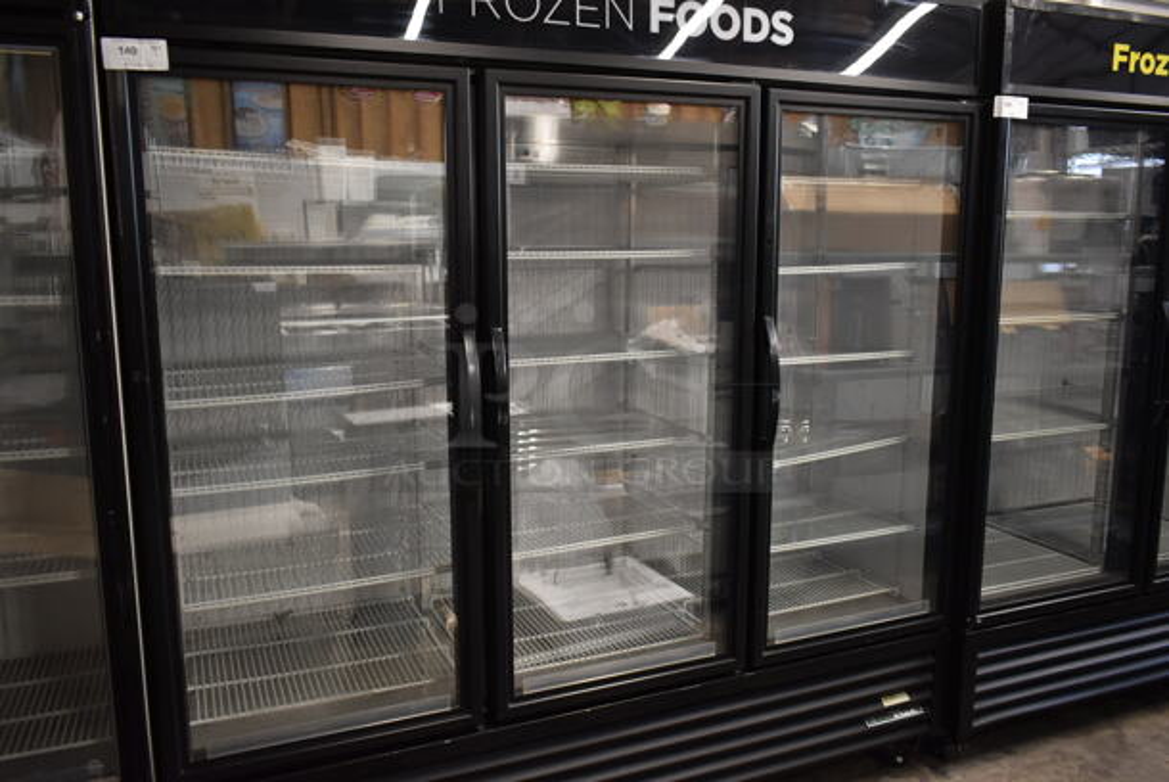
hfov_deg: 61.9
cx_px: 584
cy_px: 391
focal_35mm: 30
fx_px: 975
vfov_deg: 43.7
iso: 1000
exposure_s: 1/30
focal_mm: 20
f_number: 3.5
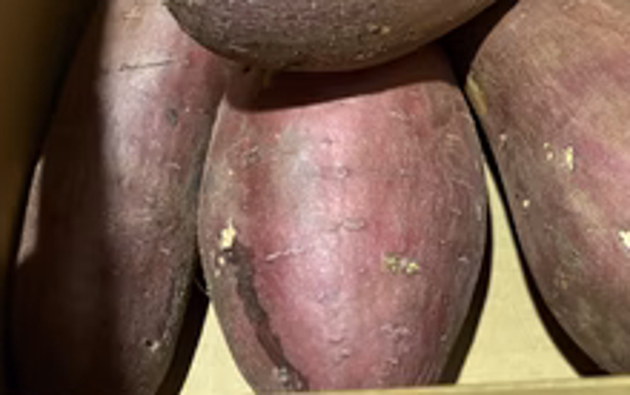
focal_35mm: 50
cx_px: 389
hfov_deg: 40.0
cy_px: -137
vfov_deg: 22.7
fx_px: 859
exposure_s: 1/25
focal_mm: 5.96
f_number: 1.6
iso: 640
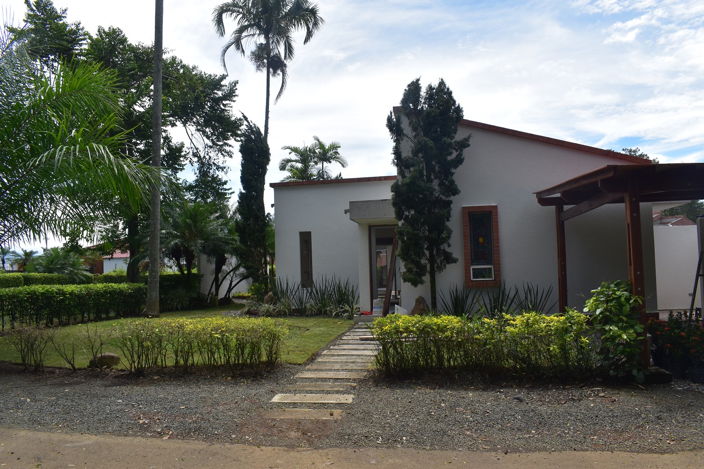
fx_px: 528
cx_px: 352
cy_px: 234
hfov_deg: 67.4
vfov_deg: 47.9
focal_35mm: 27
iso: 400
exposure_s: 1/320
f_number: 11
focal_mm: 18
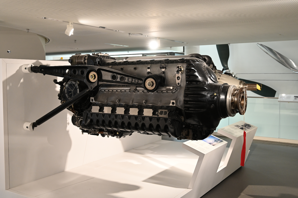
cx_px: 149
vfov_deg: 34.2
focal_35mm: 39
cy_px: 99
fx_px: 323
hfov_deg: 49.6
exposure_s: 1/125
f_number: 4
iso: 1400
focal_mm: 39
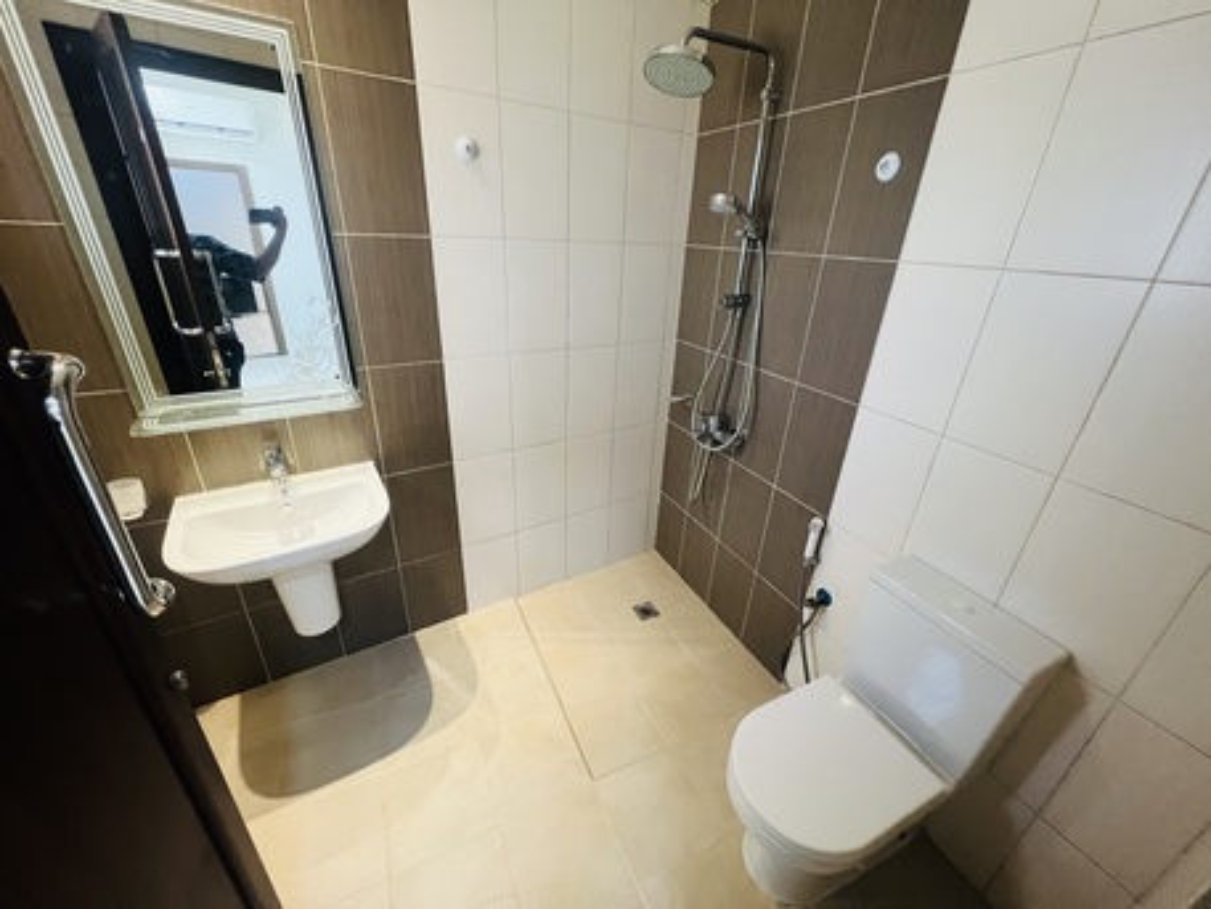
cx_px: 606
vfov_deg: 89.9
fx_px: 455
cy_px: 454
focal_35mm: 13
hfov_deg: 106.2
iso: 500
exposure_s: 1/50
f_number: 1.8
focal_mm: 1.57
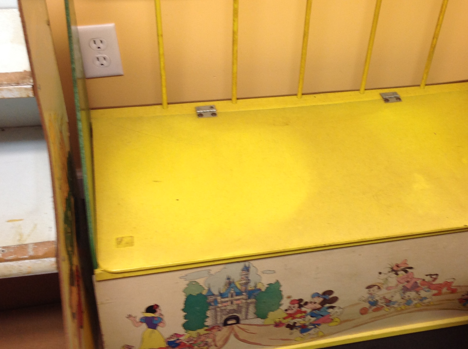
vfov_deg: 27.9
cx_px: 301
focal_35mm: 52
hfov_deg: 36.6
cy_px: 161
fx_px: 702
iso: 50
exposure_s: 1/17
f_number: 2.4
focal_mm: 4.28
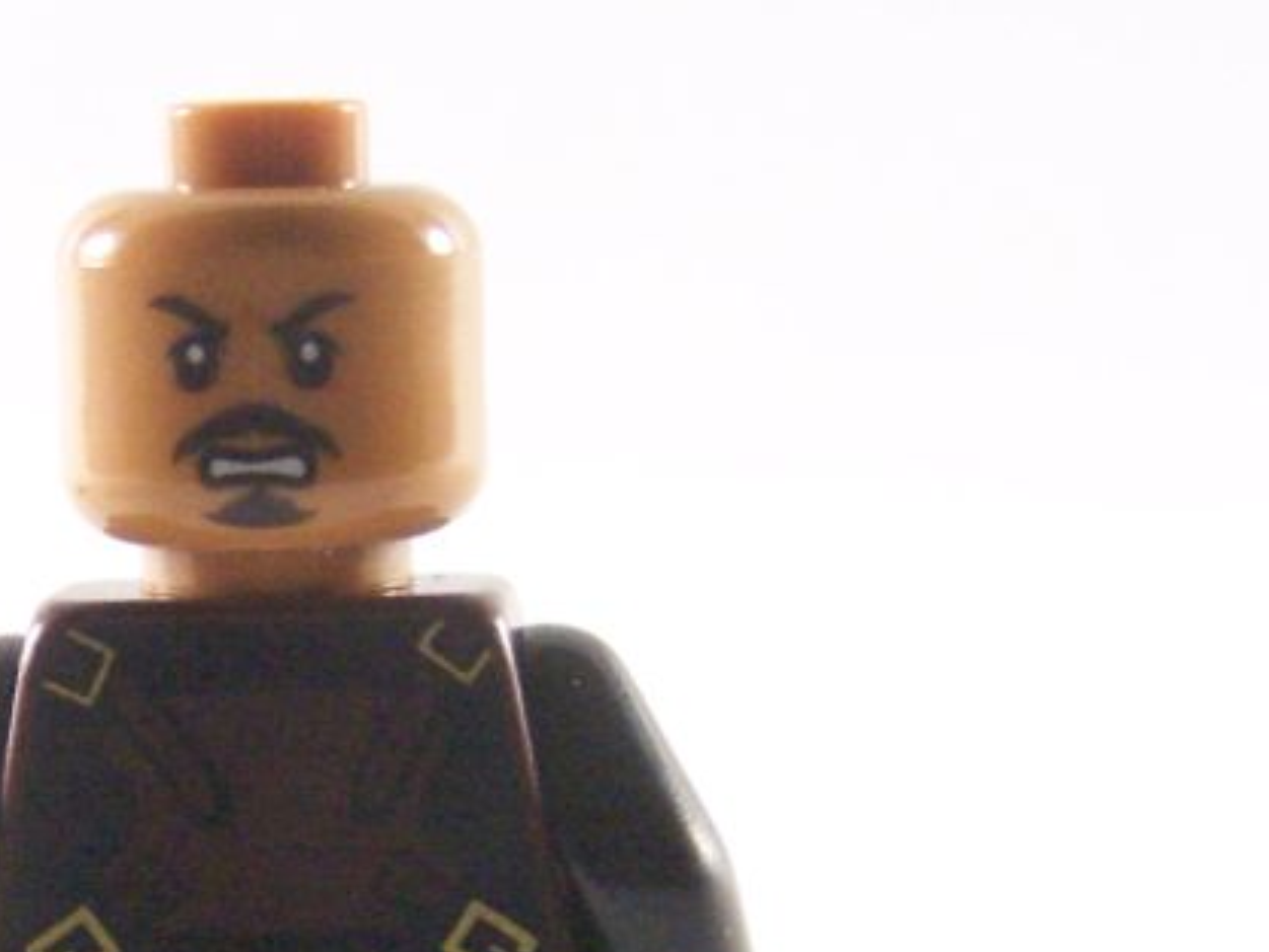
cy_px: 891
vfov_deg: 6.4
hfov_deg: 8.6
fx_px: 8471
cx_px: 298
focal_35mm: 231
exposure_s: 1/60
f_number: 3.2
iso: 400
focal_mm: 15.6
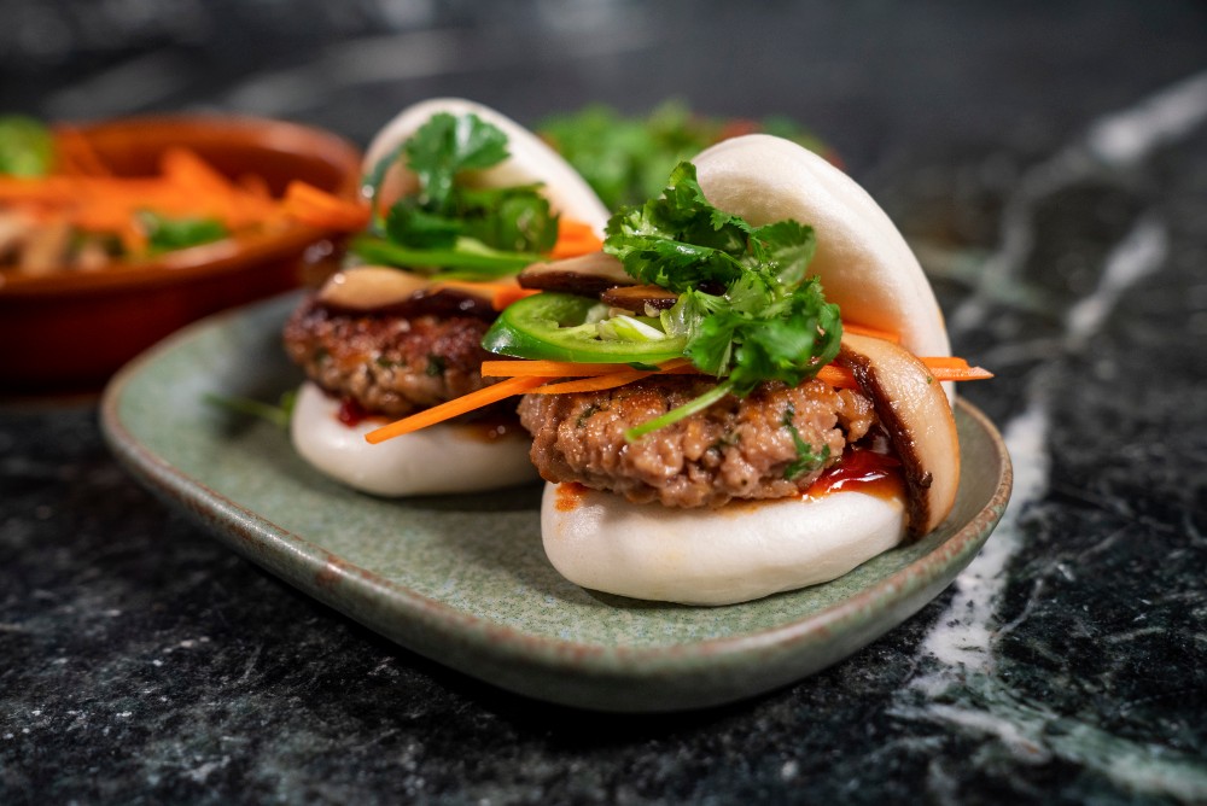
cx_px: 604
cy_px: 403
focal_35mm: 47
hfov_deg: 41.9
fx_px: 1577
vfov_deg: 28.7
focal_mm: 47
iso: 1600
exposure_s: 1/160
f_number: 4
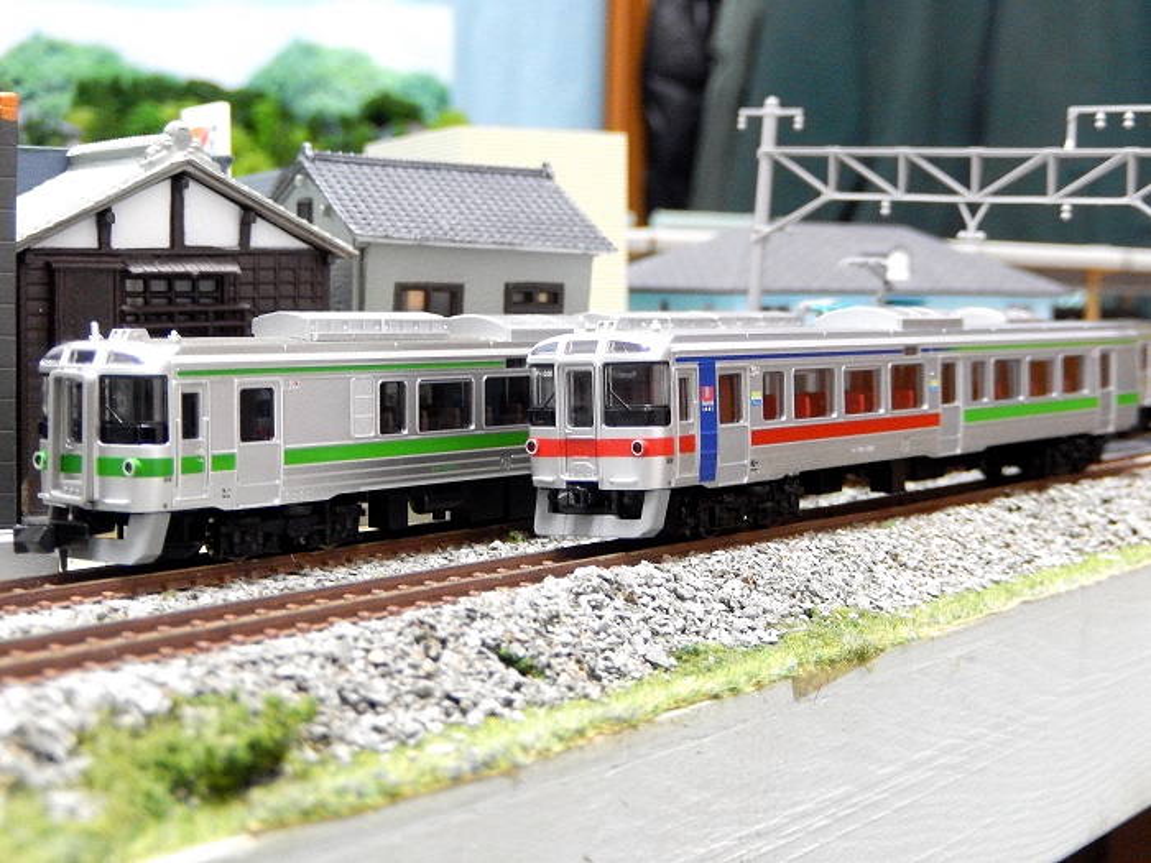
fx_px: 1929
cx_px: 576
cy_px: 432
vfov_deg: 25.2
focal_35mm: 58
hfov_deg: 33.2
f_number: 4.6
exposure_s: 1/6
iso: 800
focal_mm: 10.4
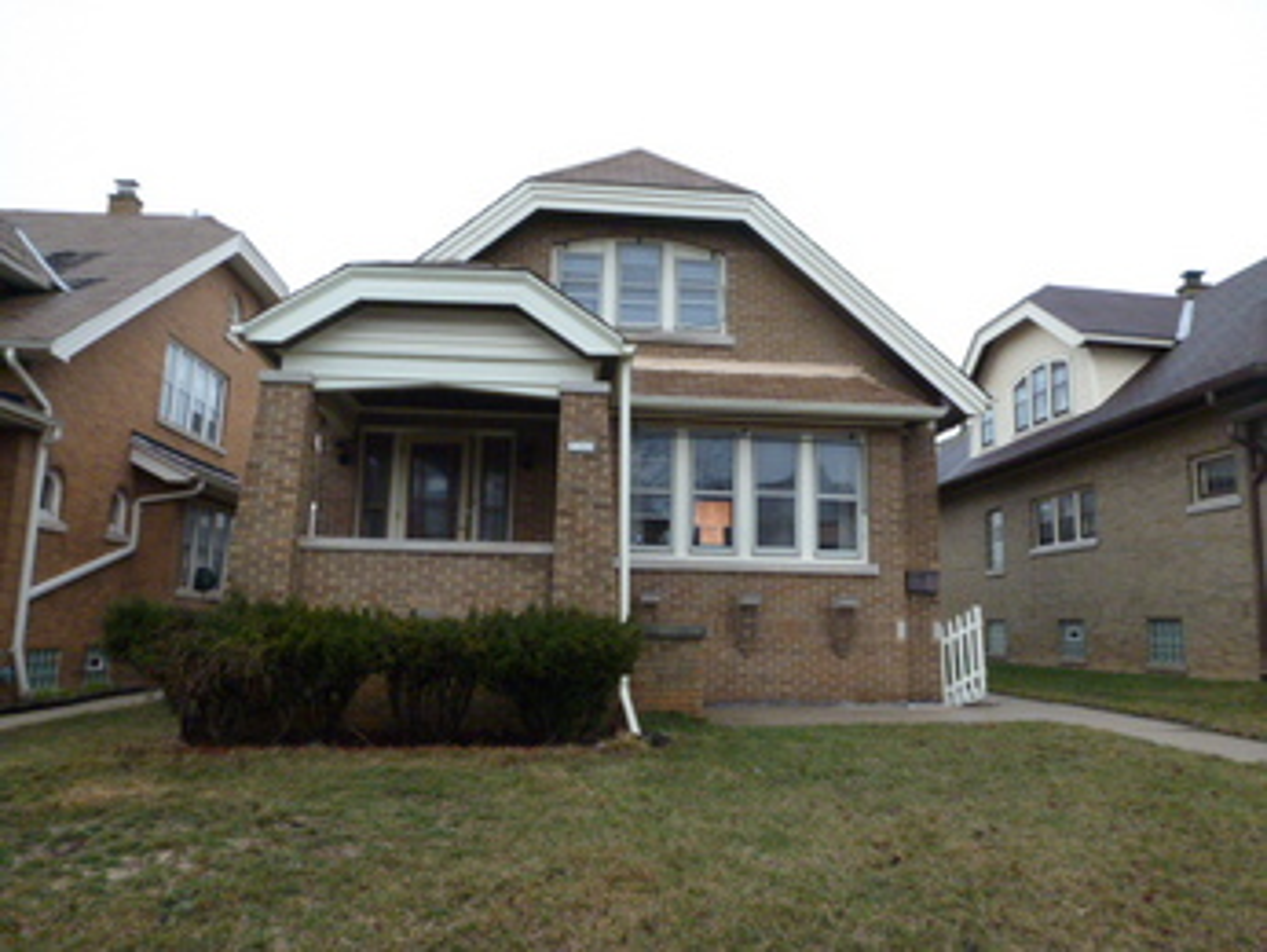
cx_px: 634
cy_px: 476
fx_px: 879
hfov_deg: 71.6
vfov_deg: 56.9
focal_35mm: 24
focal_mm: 4.3
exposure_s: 1/250
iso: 500
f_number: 3.3
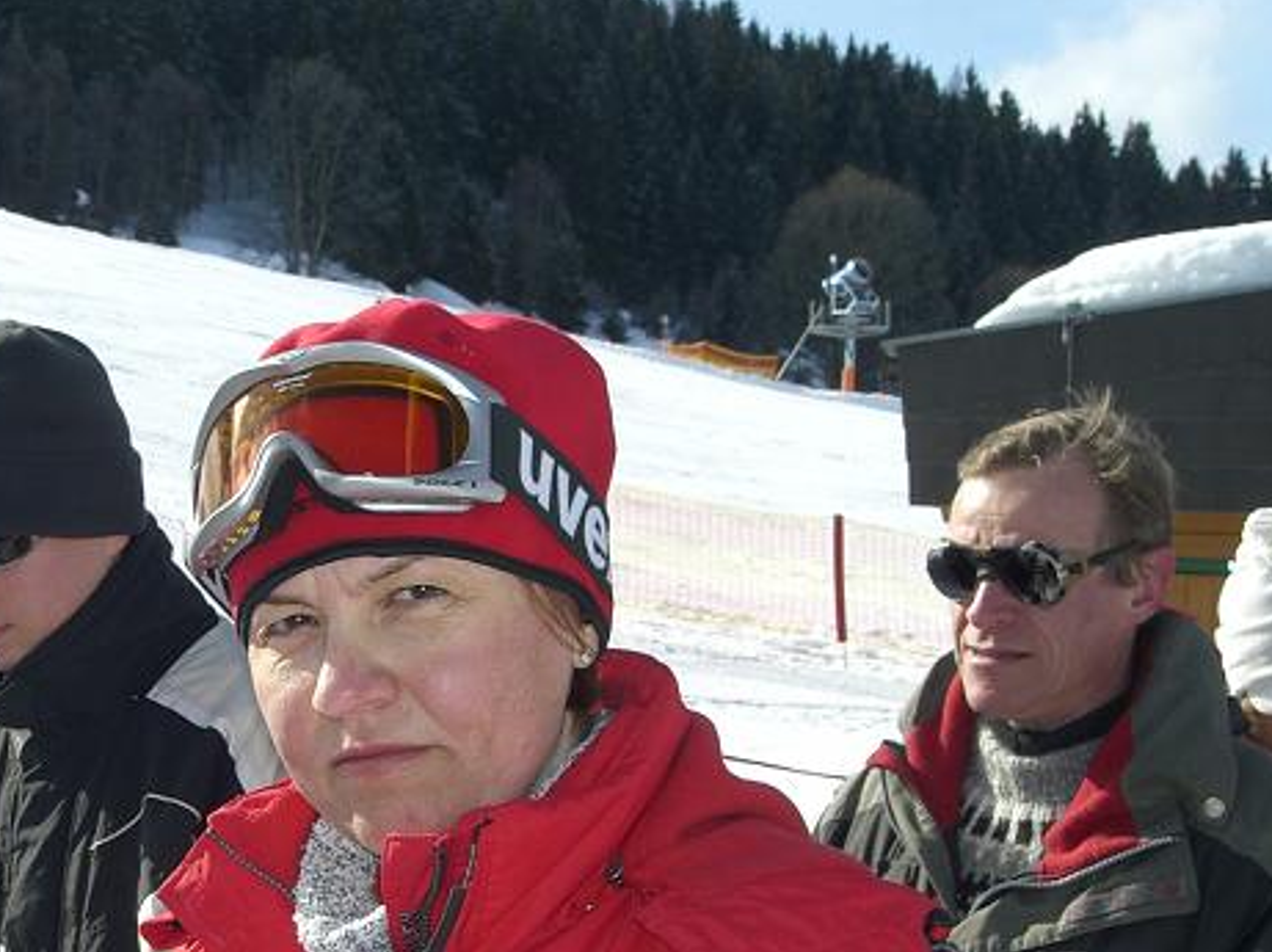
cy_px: 767
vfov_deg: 21.9
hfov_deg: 29.0
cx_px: 315
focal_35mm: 66
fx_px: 2423
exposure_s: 1/640
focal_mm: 6.3
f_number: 4.4
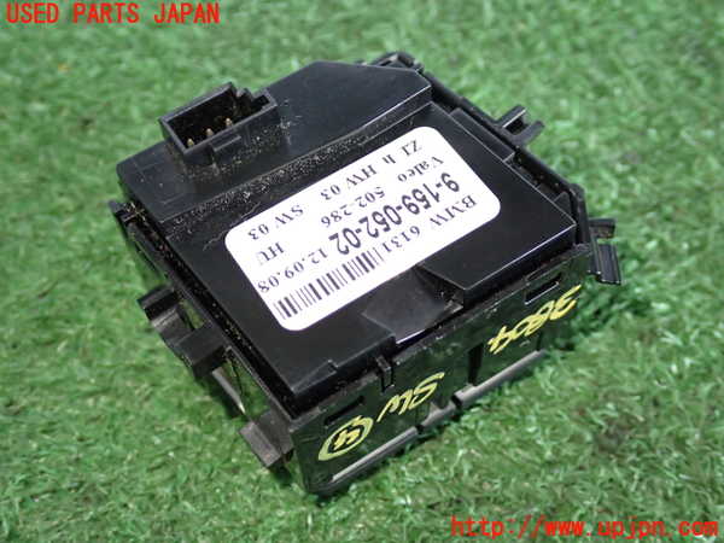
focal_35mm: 50
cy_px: 272
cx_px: 362
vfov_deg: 29.1
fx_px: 1046
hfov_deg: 38.2
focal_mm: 9.01
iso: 640
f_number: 3.2
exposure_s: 1/50
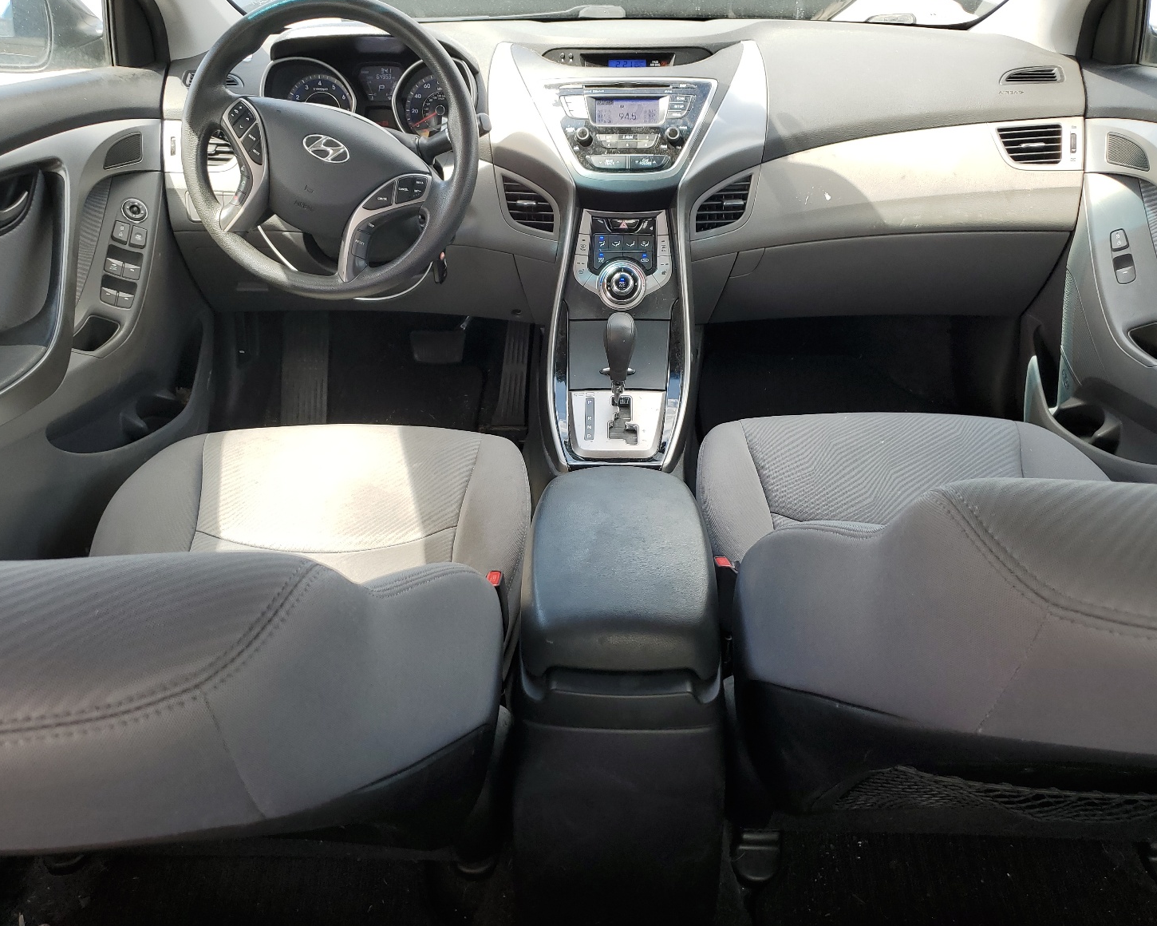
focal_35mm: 28
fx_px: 959
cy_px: 458
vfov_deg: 51.5
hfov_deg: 62.2
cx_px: 593
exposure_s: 1/233
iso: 50
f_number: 1.5
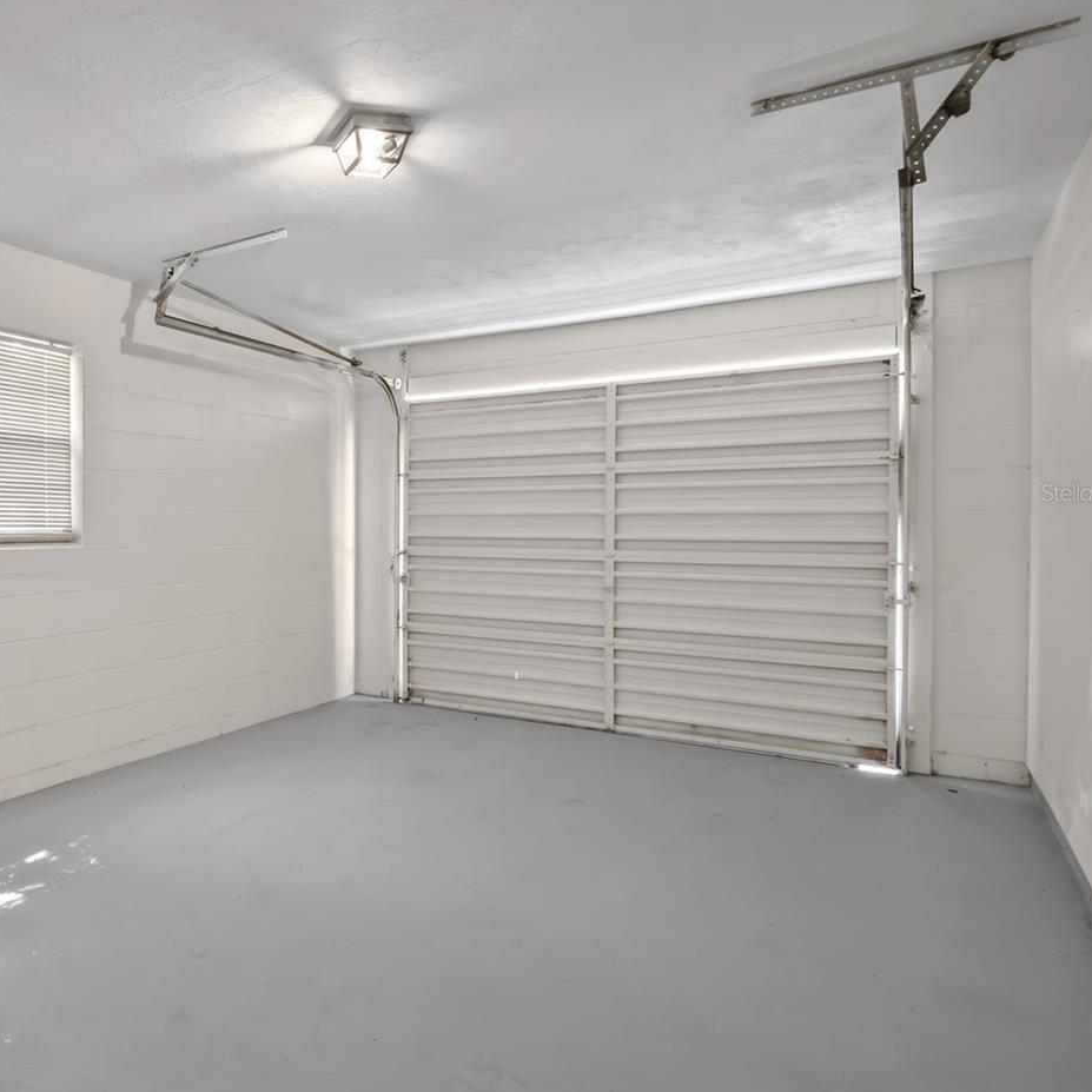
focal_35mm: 22
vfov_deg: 69.5
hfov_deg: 63.1
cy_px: 492
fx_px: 785
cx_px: 204
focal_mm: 10
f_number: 9
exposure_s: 1/5
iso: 250
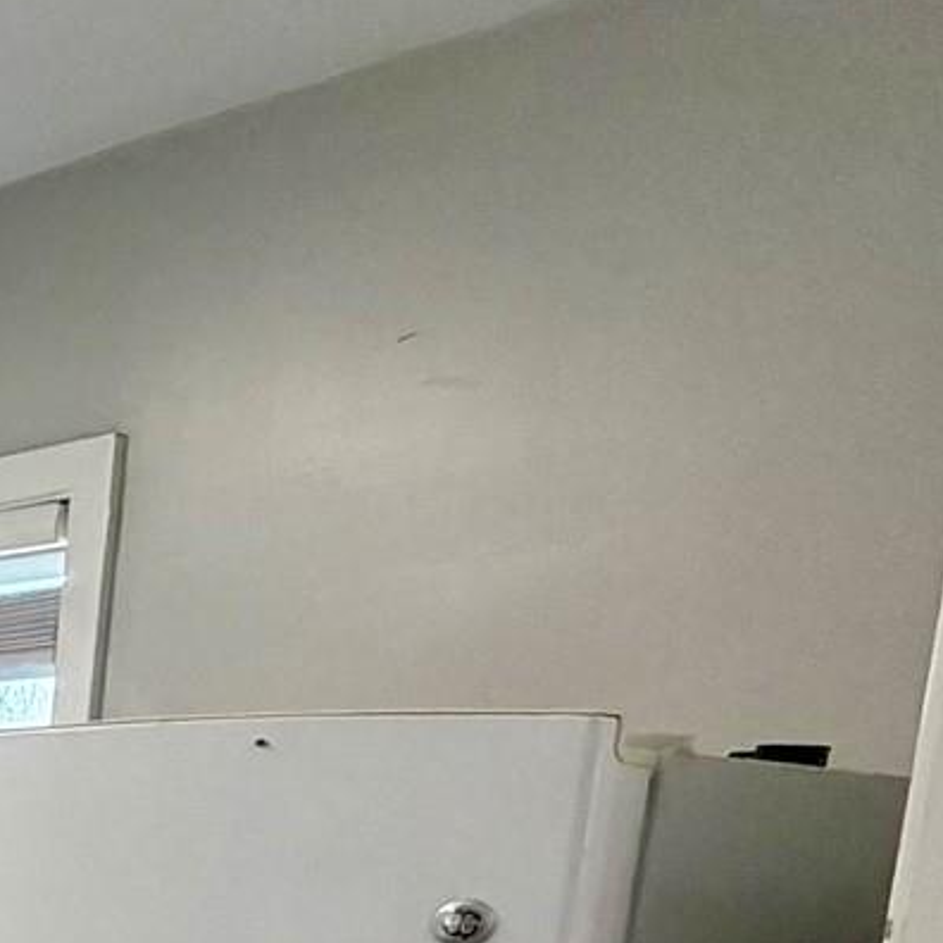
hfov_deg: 16.5
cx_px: -1145
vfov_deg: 23.9
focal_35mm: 64
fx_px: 1973
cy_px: 1200
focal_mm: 2.22
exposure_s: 1/120
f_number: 2.2
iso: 250
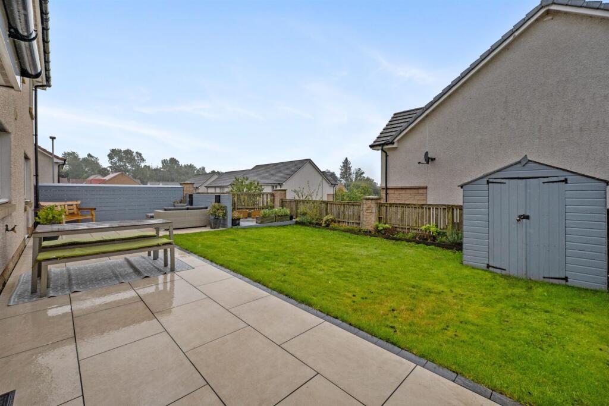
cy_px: 203
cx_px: 304
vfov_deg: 81.2
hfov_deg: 104.2
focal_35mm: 14
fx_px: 237
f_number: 8
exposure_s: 1/1600
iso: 640
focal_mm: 14
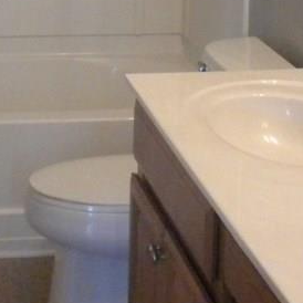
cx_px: 48
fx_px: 1208
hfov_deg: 14.2
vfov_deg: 13.7
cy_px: -105
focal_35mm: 122
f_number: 3.5
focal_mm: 6.6
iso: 800
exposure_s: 1/90.3
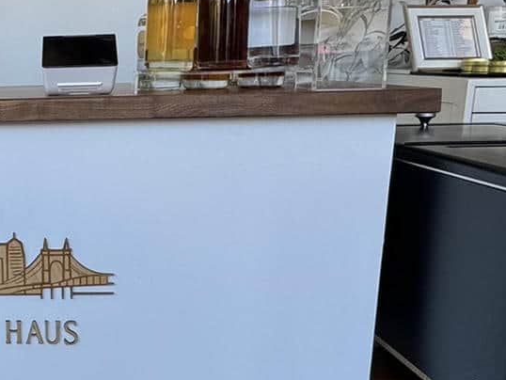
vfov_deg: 28.0
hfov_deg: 32.7
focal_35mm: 52
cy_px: 230
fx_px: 760
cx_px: -40
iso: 50
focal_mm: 2.22
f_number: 2.2
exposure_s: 1/99
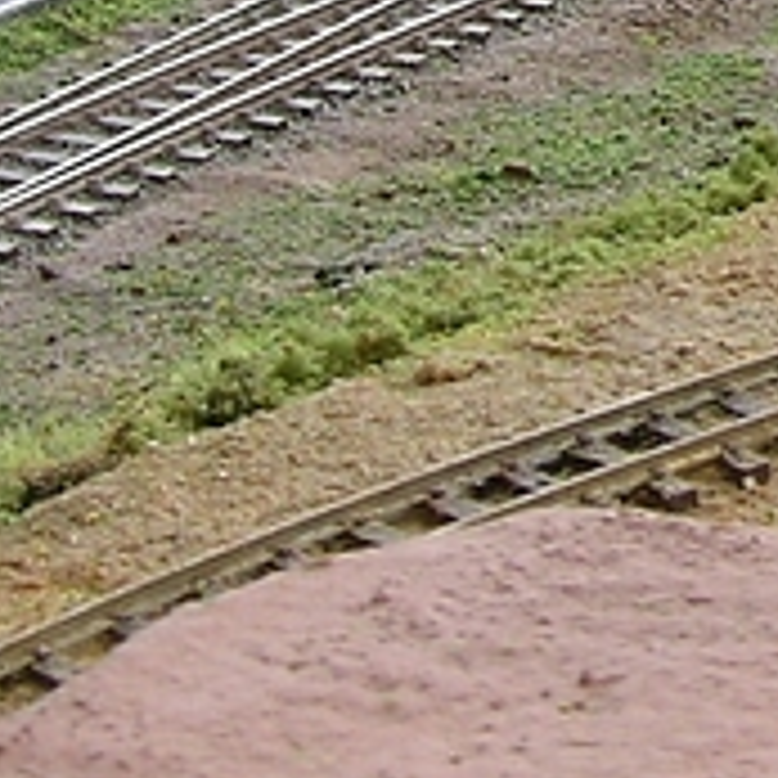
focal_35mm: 296
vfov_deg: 5.8
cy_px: -427
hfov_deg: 5.8
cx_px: 1331
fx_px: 7527
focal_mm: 5.8
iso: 50
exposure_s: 1/5
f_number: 5.6
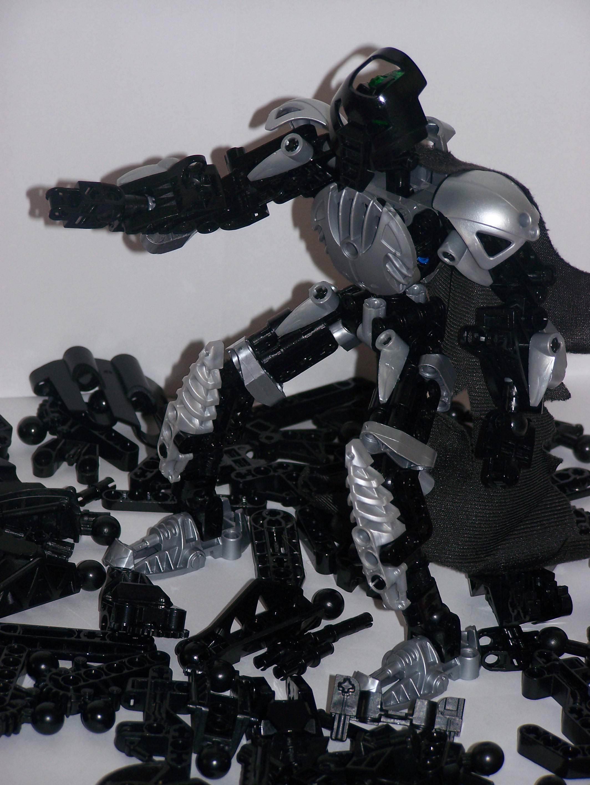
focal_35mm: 159
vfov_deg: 12.4
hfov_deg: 9.3
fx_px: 3609
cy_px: 392
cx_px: 295
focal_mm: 26.4
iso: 80
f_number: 3.2
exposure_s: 1/100
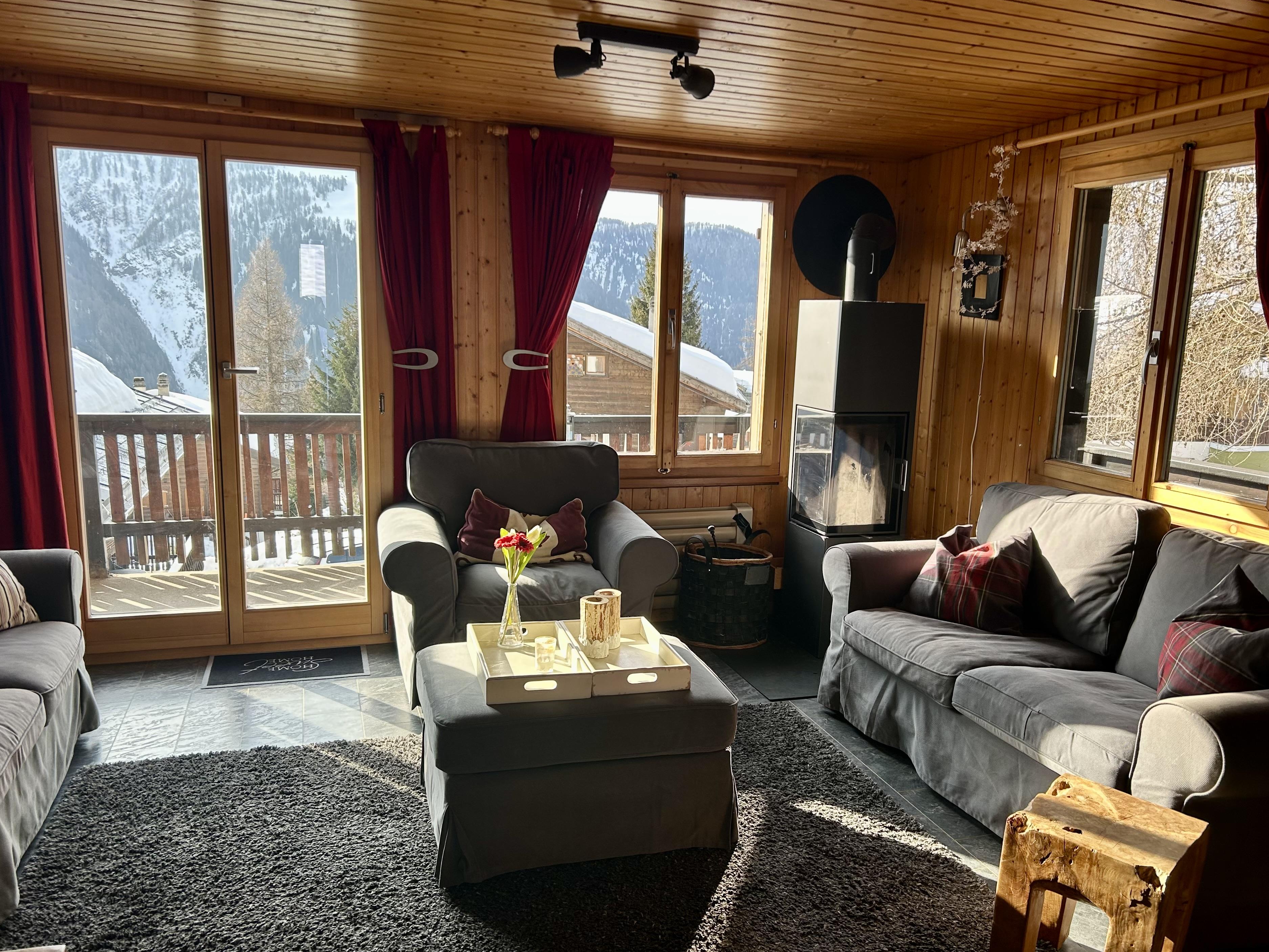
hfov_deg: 63.4
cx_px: 650
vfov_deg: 49.7
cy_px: 511
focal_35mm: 28
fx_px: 1026
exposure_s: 1/331
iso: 50
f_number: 1.5
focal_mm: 5.7
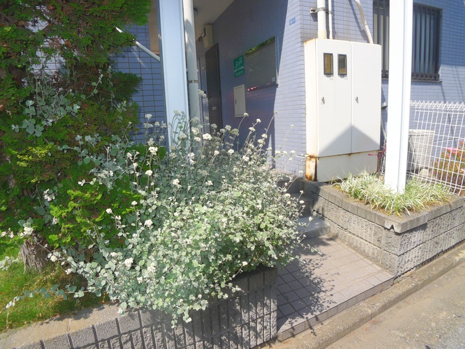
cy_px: 174
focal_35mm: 28
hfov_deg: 63.4
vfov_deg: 49.7
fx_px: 376
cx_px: 232
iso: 100
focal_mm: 6
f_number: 4
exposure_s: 1/640
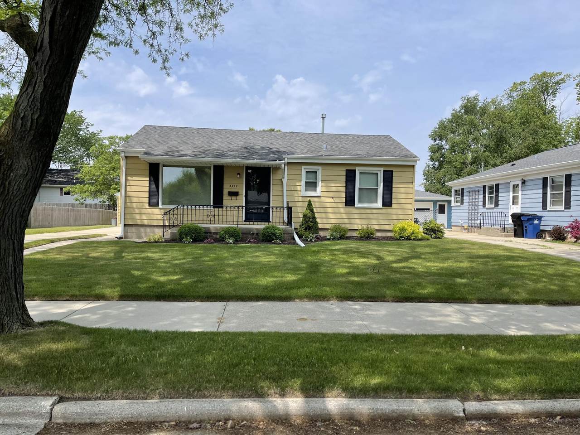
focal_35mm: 26
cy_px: 218
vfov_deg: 53.1
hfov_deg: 67.3
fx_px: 436
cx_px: 290
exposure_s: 1/3086
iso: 32
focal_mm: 5.1
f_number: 1.6
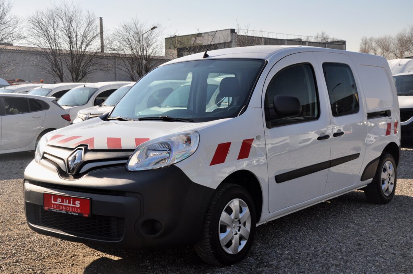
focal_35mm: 48
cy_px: 137
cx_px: 206
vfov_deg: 28.0
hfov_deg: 41.2
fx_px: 550
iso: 500
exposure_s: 1/320
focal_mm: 32
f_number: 9
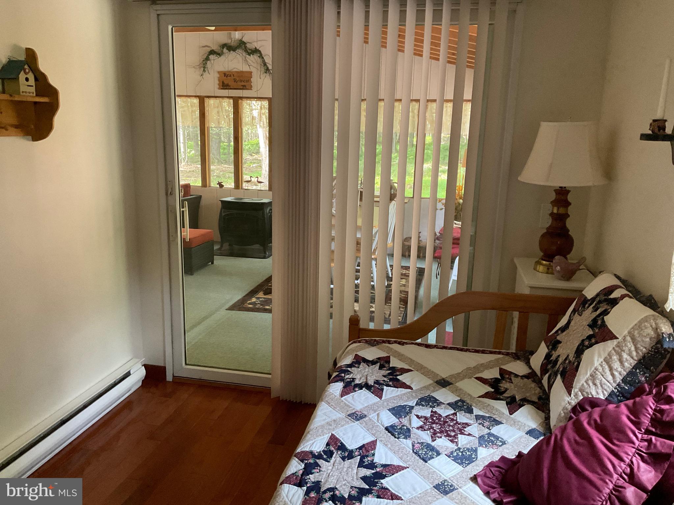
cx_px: 337
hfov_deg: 61.7
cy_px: 252
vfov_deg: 48.2
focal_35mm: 29
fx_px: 565
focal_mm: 3
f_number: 1.8
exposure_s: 1/60
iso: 250
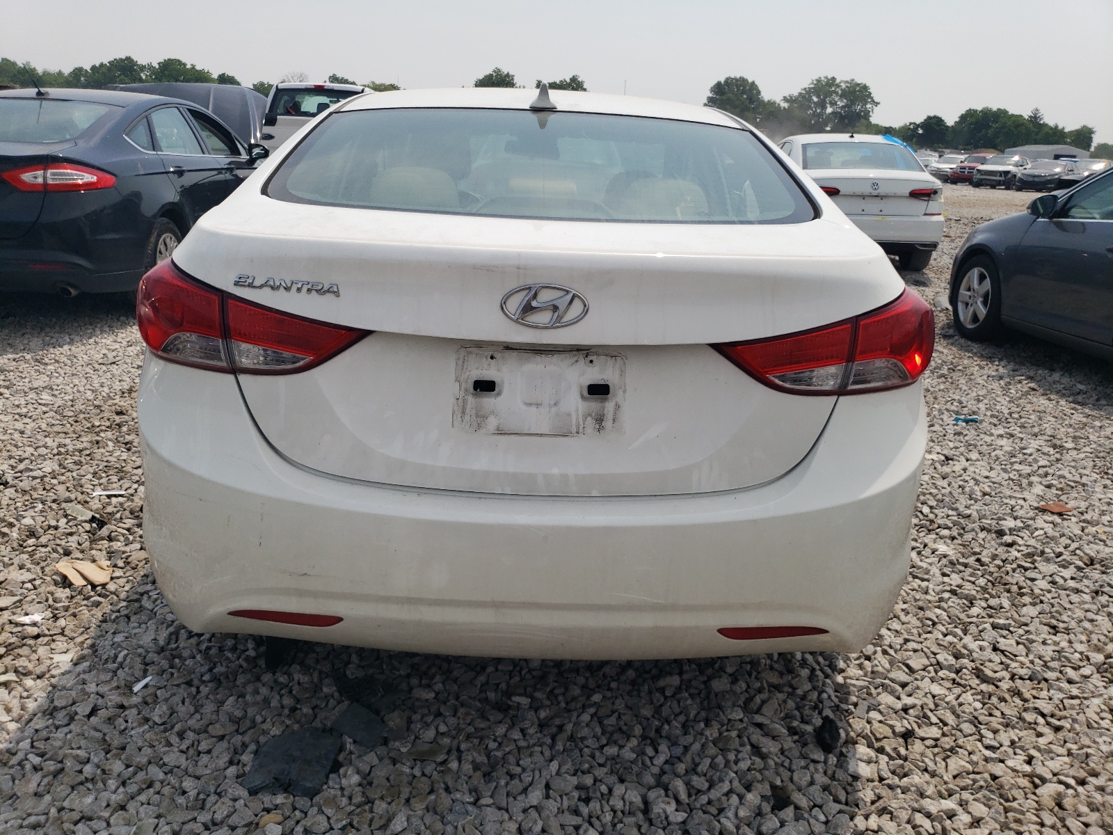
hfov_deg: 67.3
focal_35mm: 26
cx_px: 556
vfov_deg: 53.1
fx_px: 836
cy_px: 418
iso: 50
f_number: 1.5
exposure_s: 1/5000
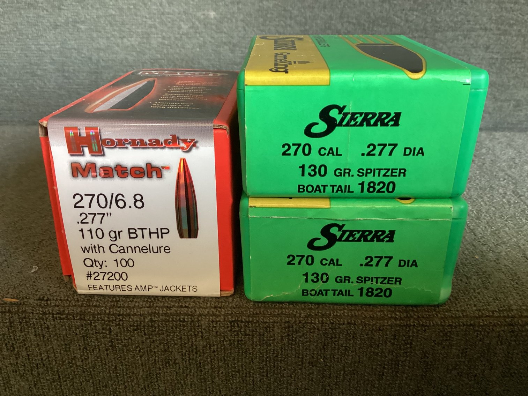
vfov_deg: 45.4
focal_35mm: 31
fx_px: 473
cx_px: 264
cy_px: 198
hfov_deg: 58.3
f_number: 2.4
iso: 250
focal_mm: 3.3
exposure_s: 1/50
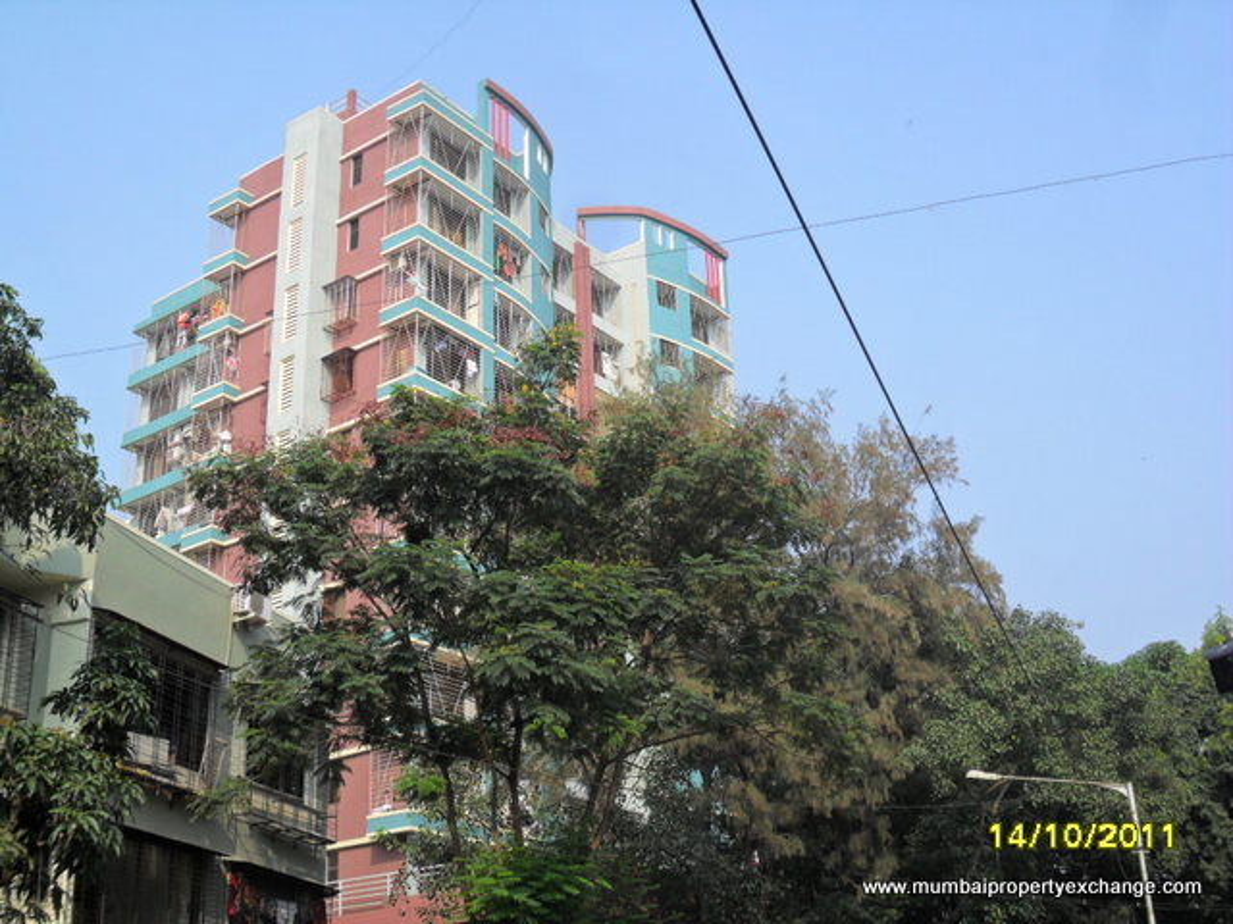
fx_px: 1567
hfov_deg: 42.9
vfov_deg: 32.9
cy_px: 462
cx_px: 616
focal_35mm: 44
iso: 100
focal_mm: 7.8
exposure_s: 1/500
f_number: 4.5
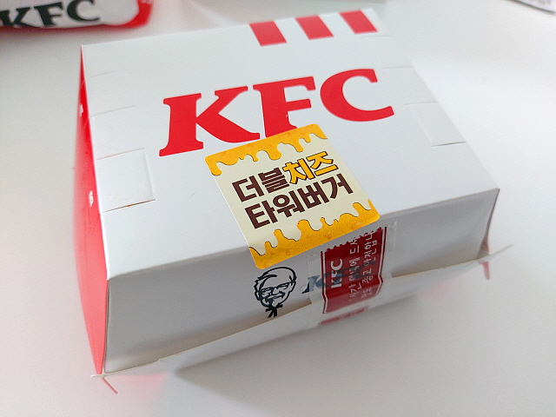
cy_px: 208
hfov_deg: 69.4
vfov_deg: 54.9
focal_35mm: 25
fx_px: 402
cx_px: 278
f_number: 2
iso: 160
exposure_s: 1/60
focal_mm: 4.58
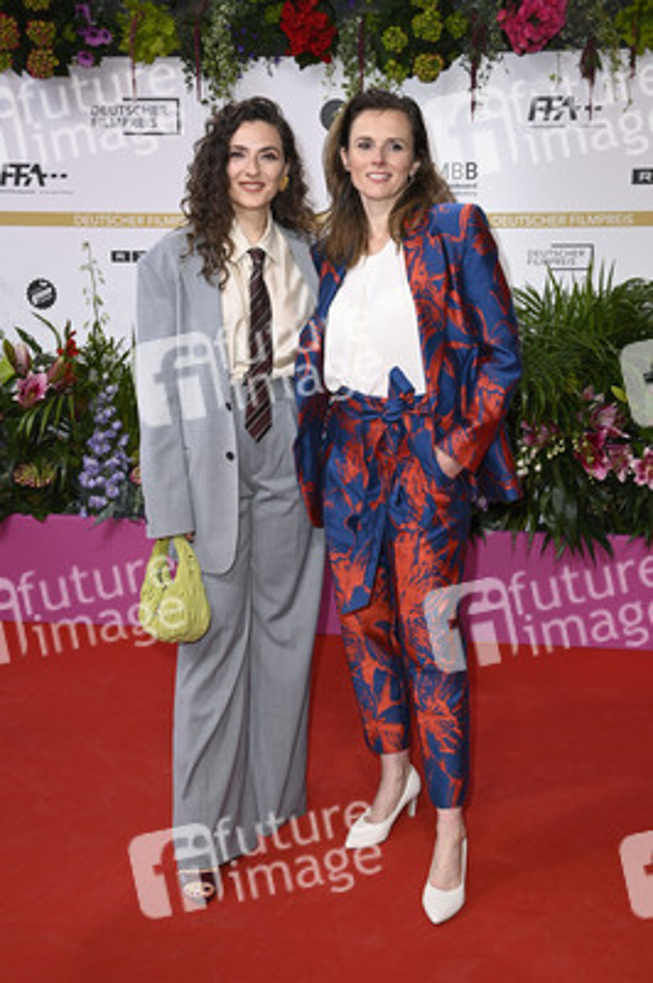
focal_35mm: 46
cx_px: 326
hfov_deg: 29.2
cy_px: 492
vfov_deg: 42.8
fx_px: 1254
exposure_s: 1/200
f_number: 6.3
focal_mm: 46
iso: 640
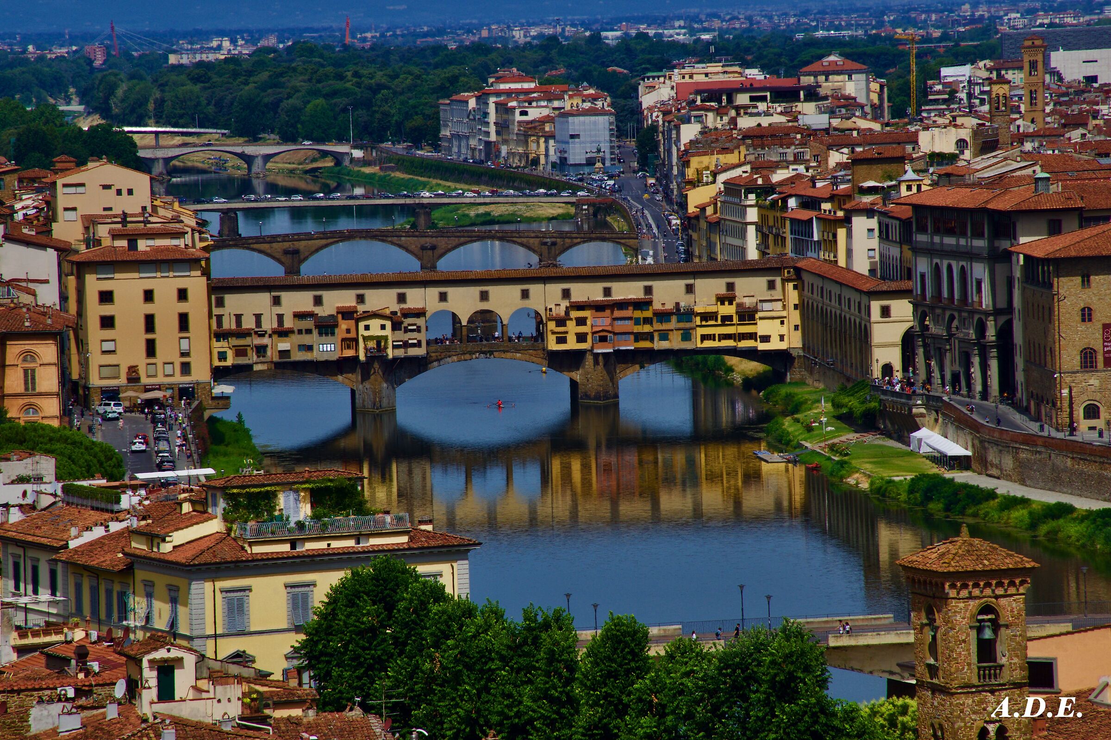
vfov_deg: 6.5
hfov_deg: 9.8
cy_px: 370
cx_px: 556
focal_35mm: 210
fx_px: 6480
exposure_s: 1/200
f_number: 18
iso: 200
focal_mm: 140
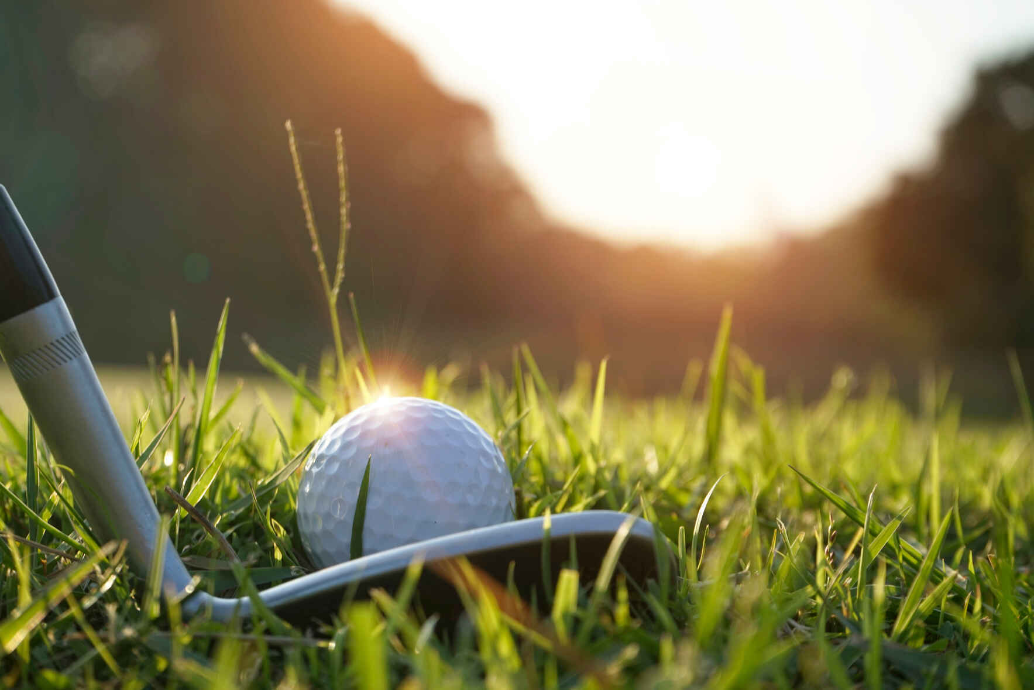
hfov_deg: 28.8
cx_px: 517
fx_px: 2011
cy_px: 345
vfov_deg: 19.5
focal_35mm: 70
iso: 100
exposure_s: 1/100
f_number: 8
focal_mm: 70
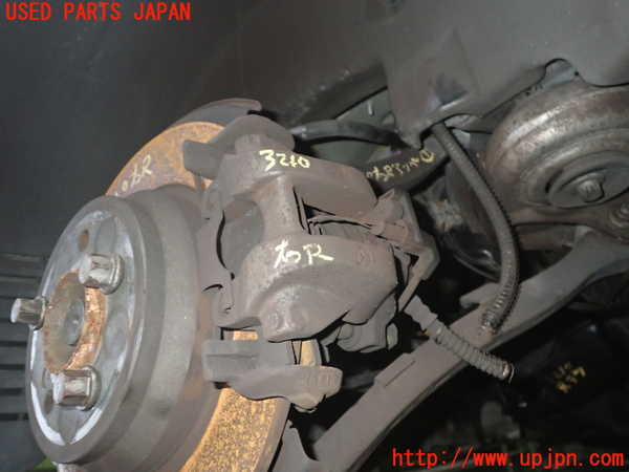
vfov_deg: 46.8
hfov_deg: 60.0
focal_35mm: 30
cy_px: 236
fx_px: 545
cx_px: 314
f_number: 6.3
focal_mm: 5.4
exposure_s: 1/30
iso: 800
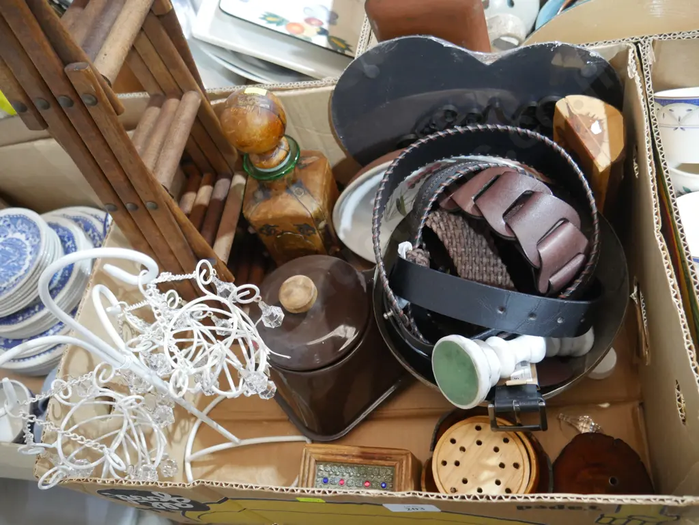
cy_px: 262
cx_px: 350
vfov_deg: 49.8
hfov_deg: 63.4
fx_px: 566
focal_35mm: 28
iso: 2000
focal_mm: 14
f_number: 3.5
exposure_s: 1/60
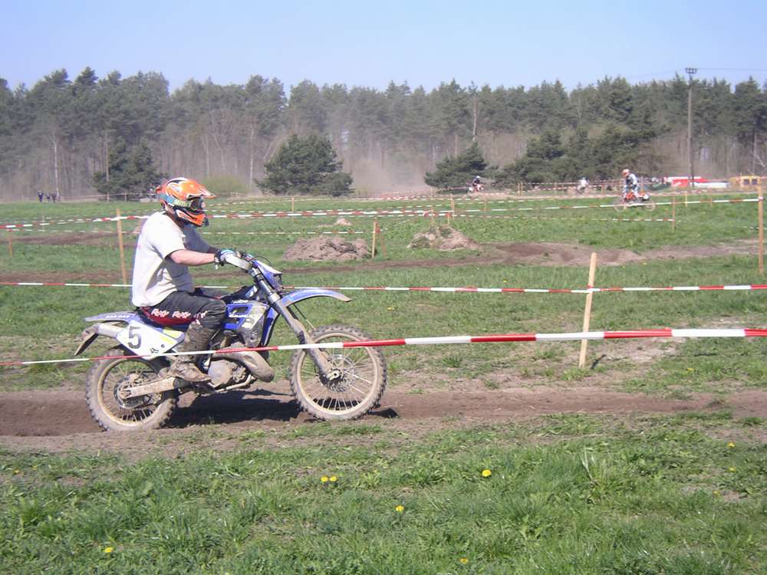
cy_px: 288
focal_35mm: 70
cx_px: 384
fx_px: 1551
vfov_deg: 21.0
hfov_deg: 27.8
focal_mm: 10.8
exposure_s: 1/500
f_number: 3.5
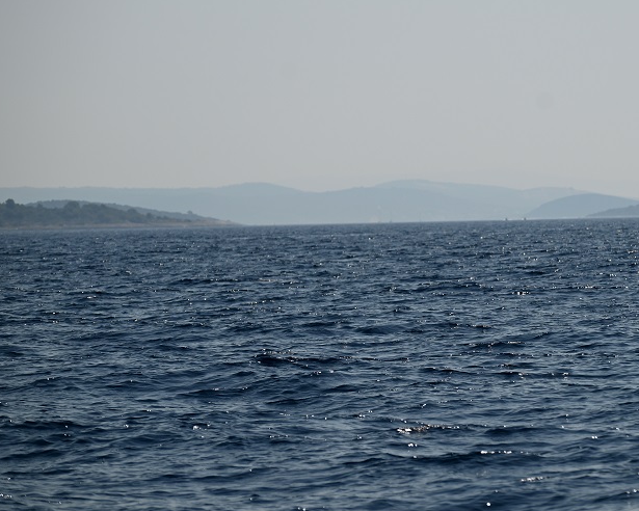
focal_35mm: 206
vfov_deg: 7.5
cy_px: 210
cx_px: 446
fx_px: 3896
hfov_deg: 9.4
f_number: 4.8
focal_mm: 135
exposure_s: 1/2000
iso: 100
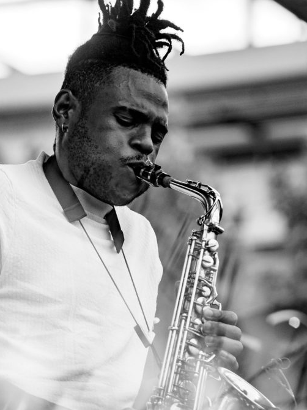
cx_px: 99
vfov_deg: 6.7
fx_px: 3514
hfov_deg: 5.0
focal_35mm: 297
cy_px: 313
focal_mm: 135
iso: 400
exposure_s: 1/1250
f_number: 3.5
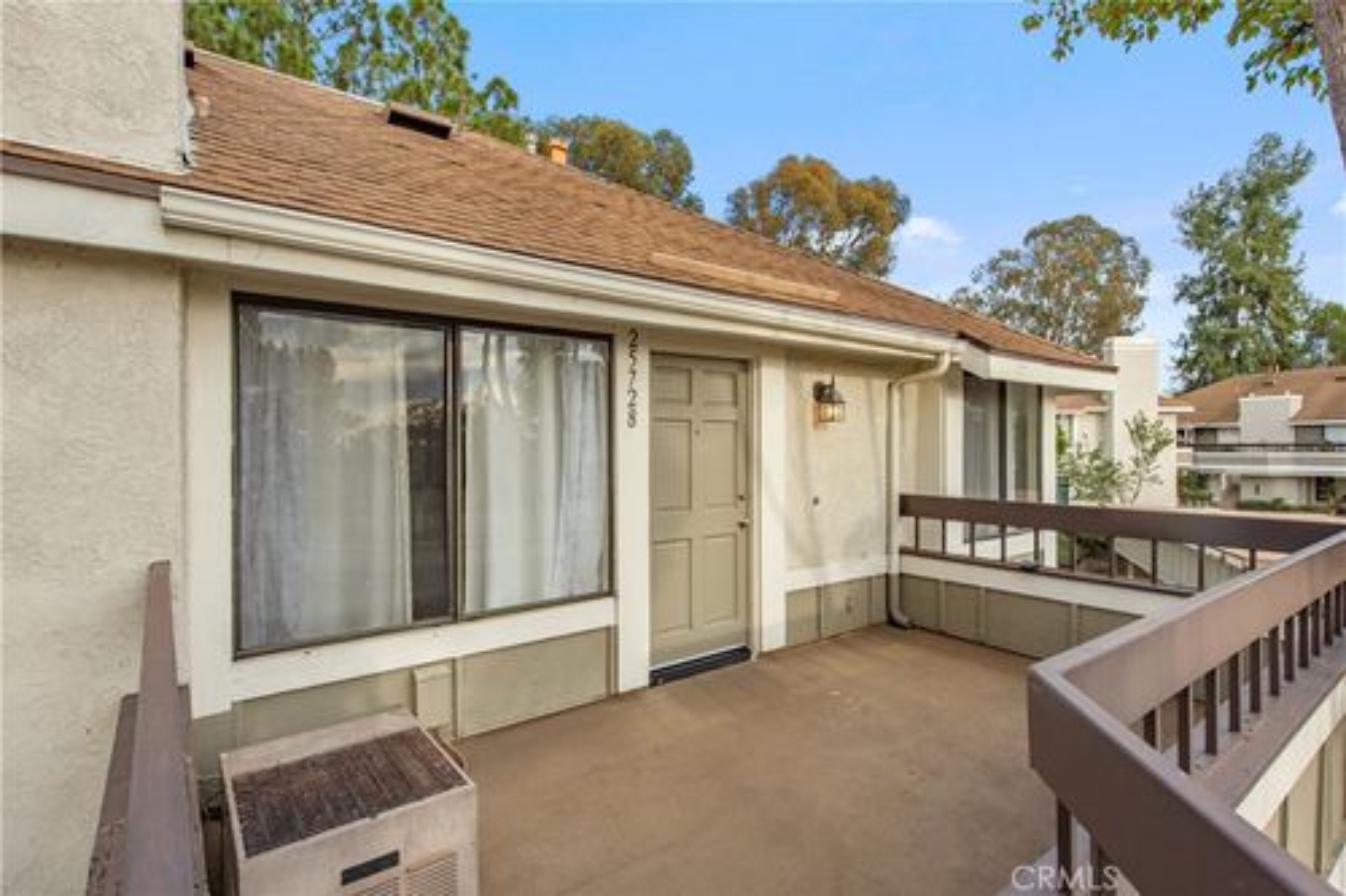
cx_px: 673
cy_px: 448
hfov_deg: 93.3
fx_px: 635
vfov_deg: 70.4
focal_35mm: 17
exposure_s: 1/250
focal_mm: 17
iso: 200
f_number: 8
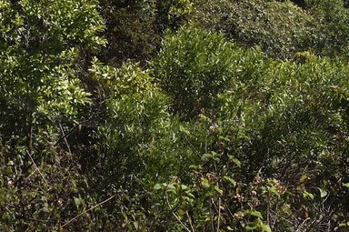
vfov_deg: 12.4
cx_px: 151
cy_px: -201
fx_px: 968
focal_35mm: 100
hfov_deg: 20.4
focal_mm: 24
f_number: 16
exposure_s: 1/250
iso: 200
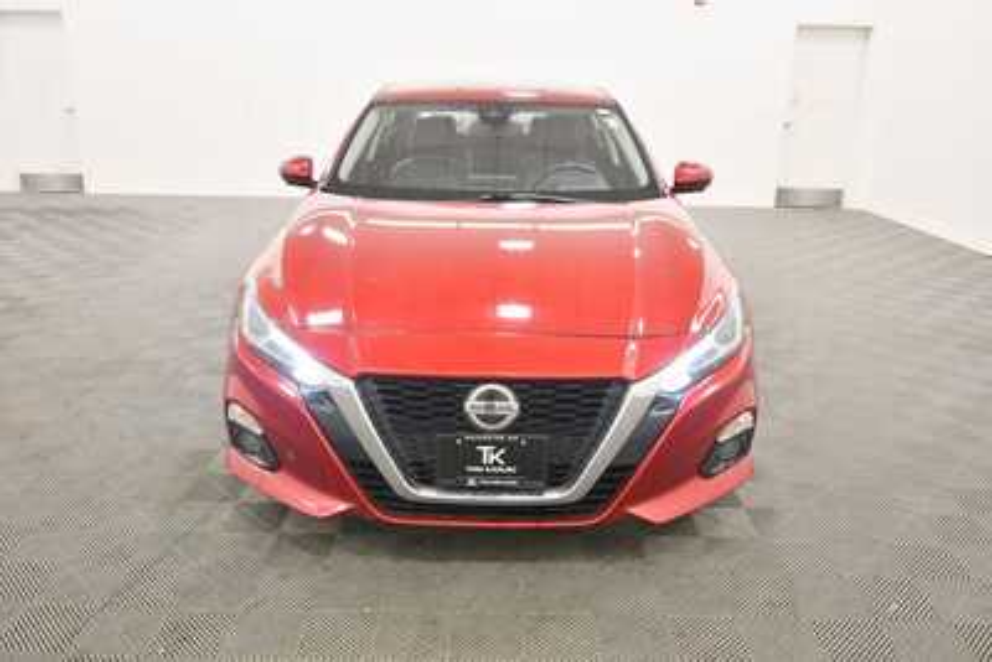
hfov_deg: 65.5
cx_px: 496
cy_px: 331
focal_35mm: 28
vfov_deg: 46.4
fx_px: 772
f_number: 5.6
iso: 1400
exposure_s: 1/125
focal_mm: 19
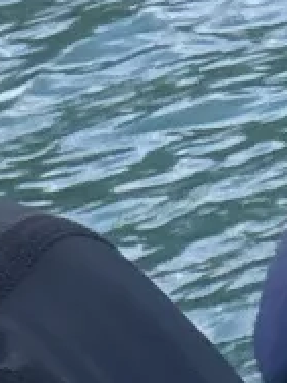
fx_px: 2543
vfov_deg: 8.3
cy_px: 709
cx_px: 580
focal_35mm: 230
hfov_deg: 6.3
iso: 25
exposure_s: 1/376
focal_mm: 2.69
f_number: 1.9
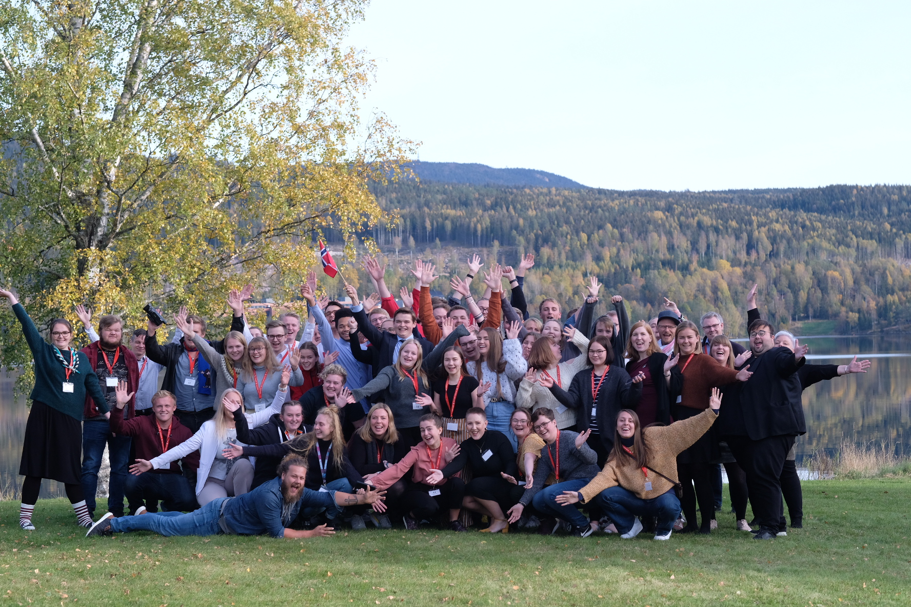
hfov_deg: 24.2
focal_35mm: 84
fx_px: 2126
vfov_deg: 16.3
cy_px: 304
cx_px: 456
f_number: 5
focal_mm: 56
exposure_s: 1/800
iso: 640
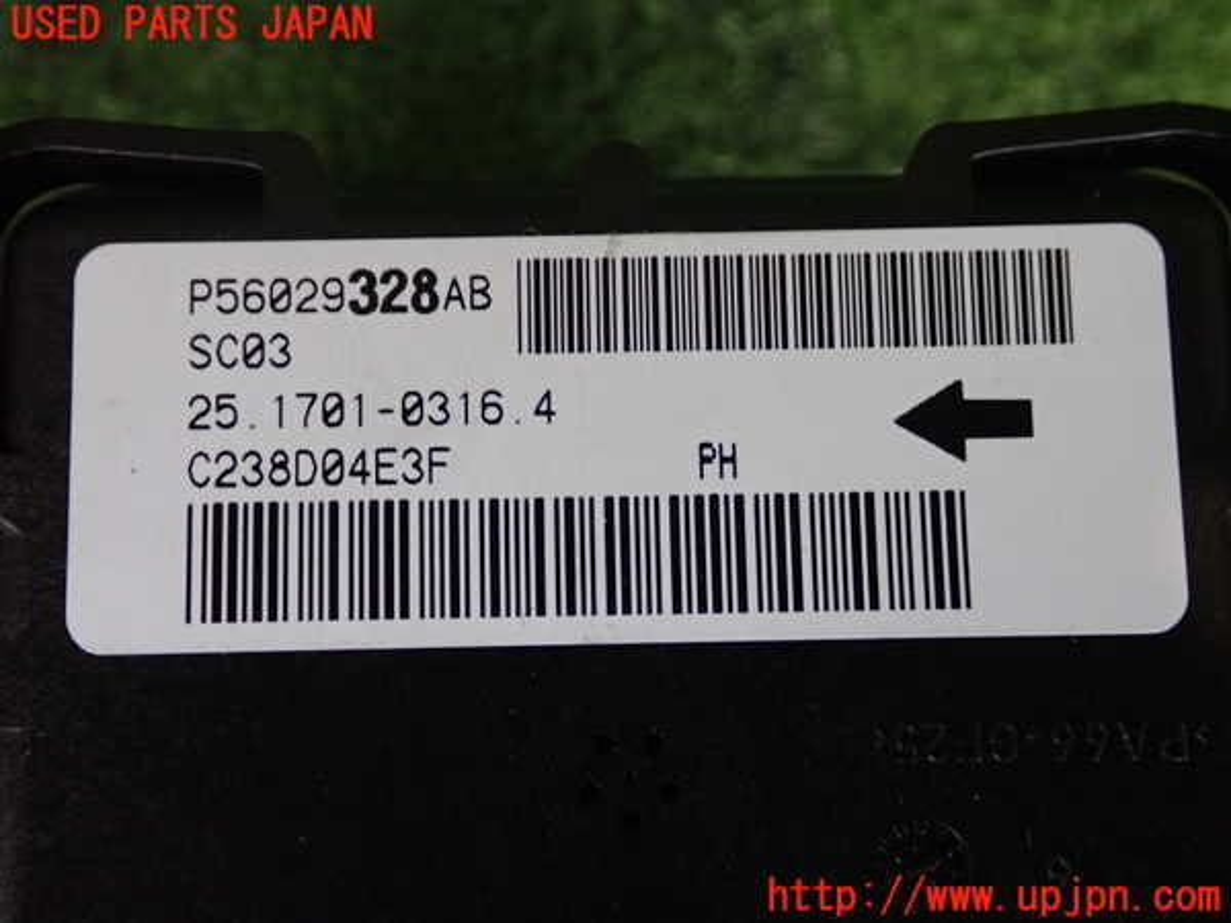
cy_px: 462
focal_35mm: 47
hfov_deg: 40.4
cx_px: 616
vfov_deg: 30.9
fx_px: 1671
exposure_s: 1/60
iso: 800
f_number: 3.1
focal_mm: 8.4
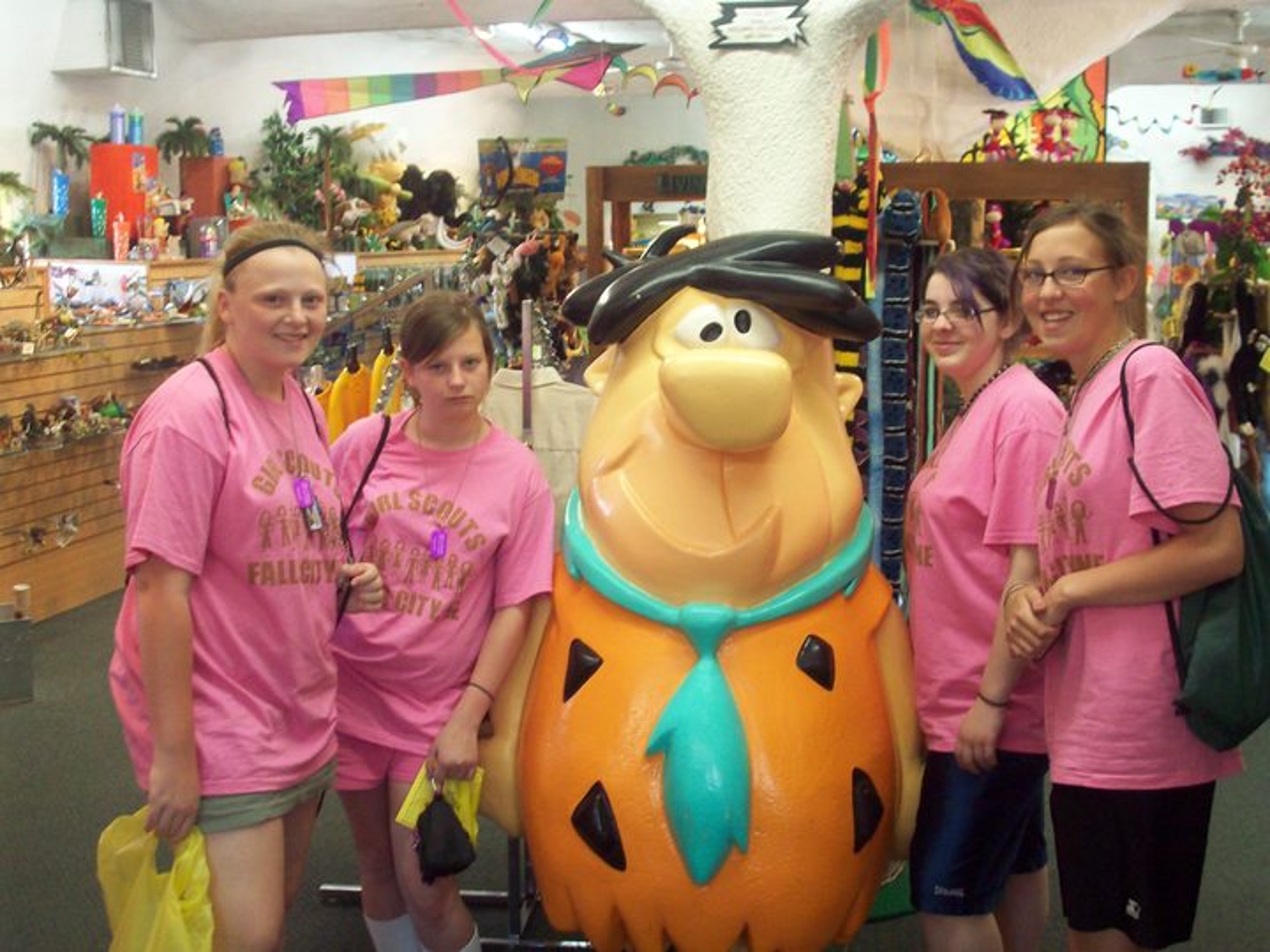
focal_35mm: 46
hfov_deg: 41.2
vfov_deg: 31.5
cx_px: 635
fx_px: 1688
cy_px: 476
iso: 160
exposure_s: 1/19.7
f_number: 3.1
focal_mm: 7.6
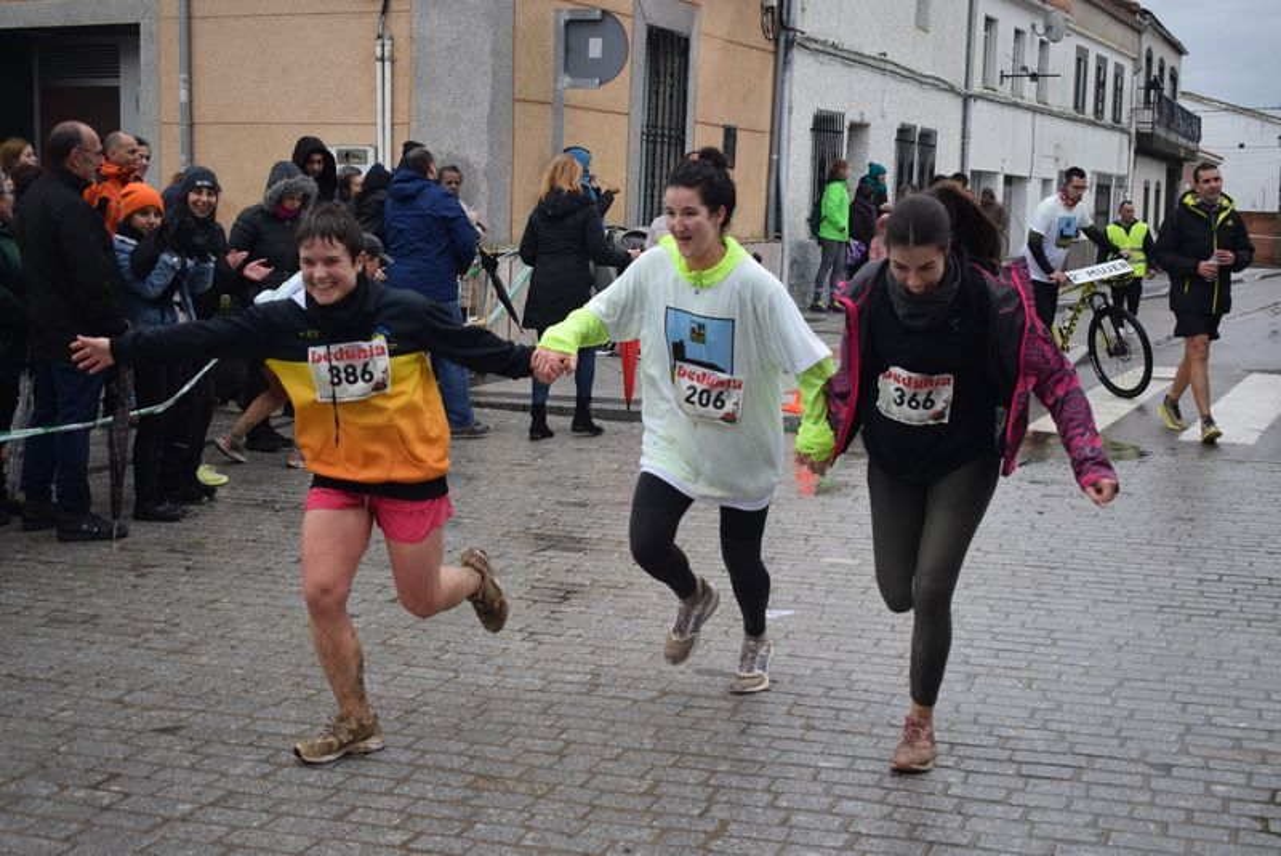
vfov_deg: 26.5
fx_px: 1816
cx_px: 640
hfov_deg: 38.8
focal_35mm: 51
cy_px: 428
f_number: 4.5
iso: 800
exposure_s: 1/800
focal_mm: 34
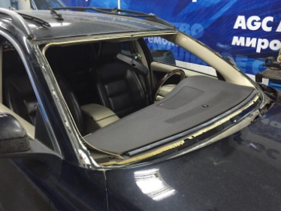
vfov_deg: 45.5
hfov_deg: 58.3
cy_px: 101
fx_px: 252
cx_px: 146
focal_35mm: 31
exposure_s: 1/33
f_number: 2.2
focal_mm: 4.15
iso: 250
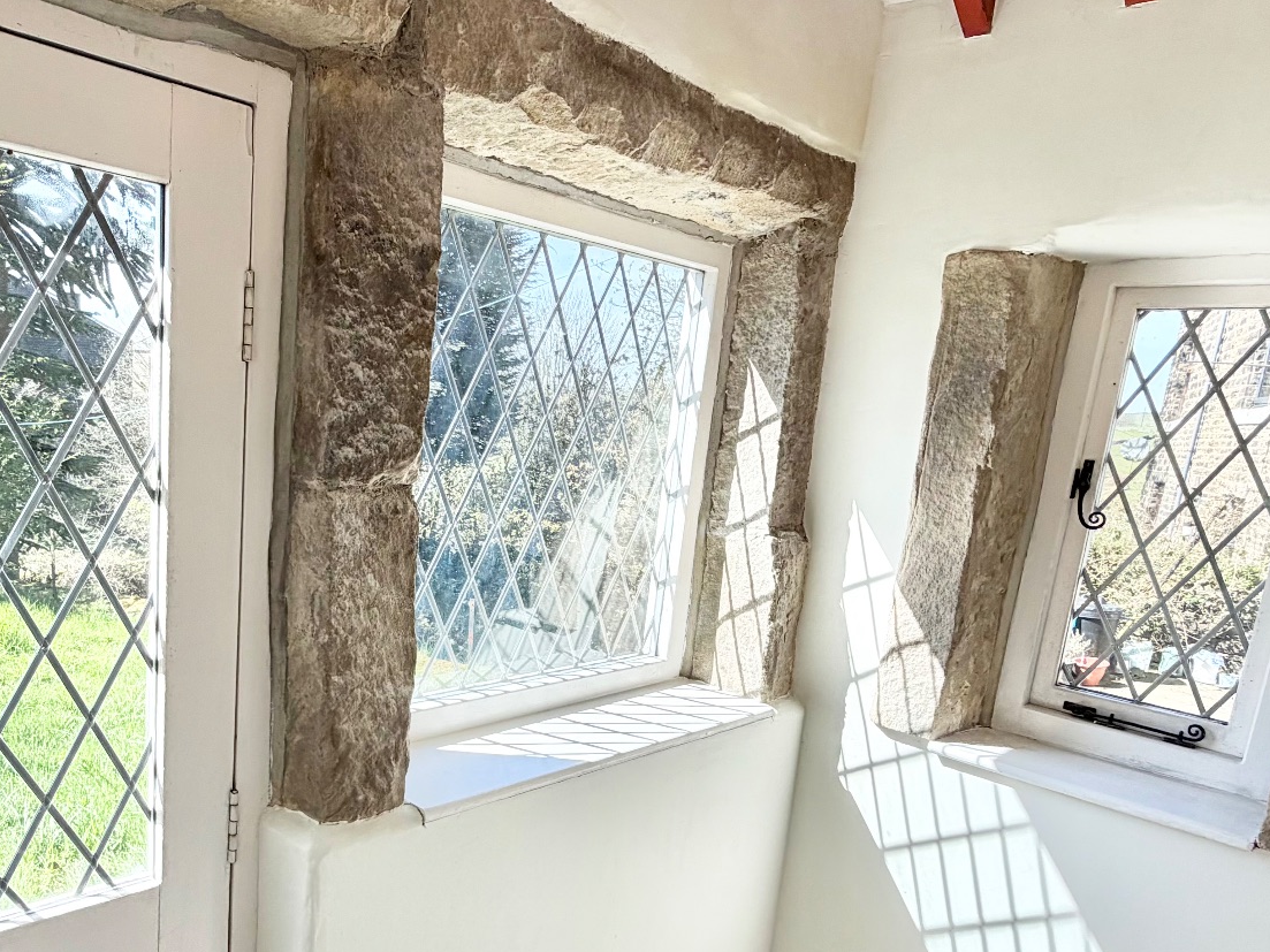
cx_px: 473
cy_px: 608
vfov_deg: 52.4
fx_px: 954
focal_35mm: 26
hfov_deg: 66.3
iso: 64
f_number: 2.2
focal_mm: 2.22
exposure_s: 1/502
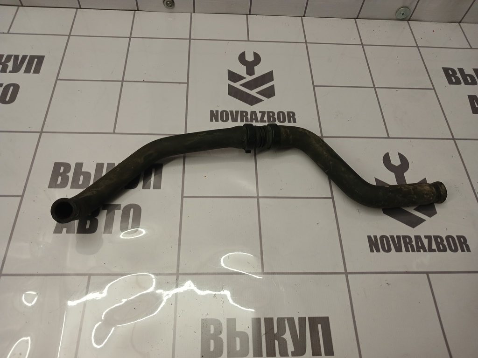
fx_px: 373
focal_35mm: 27
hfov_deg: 65.3
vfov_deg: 51.4
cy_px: 179
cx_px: 239
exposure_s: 1/50
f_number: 1.8
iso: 64
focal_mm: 4
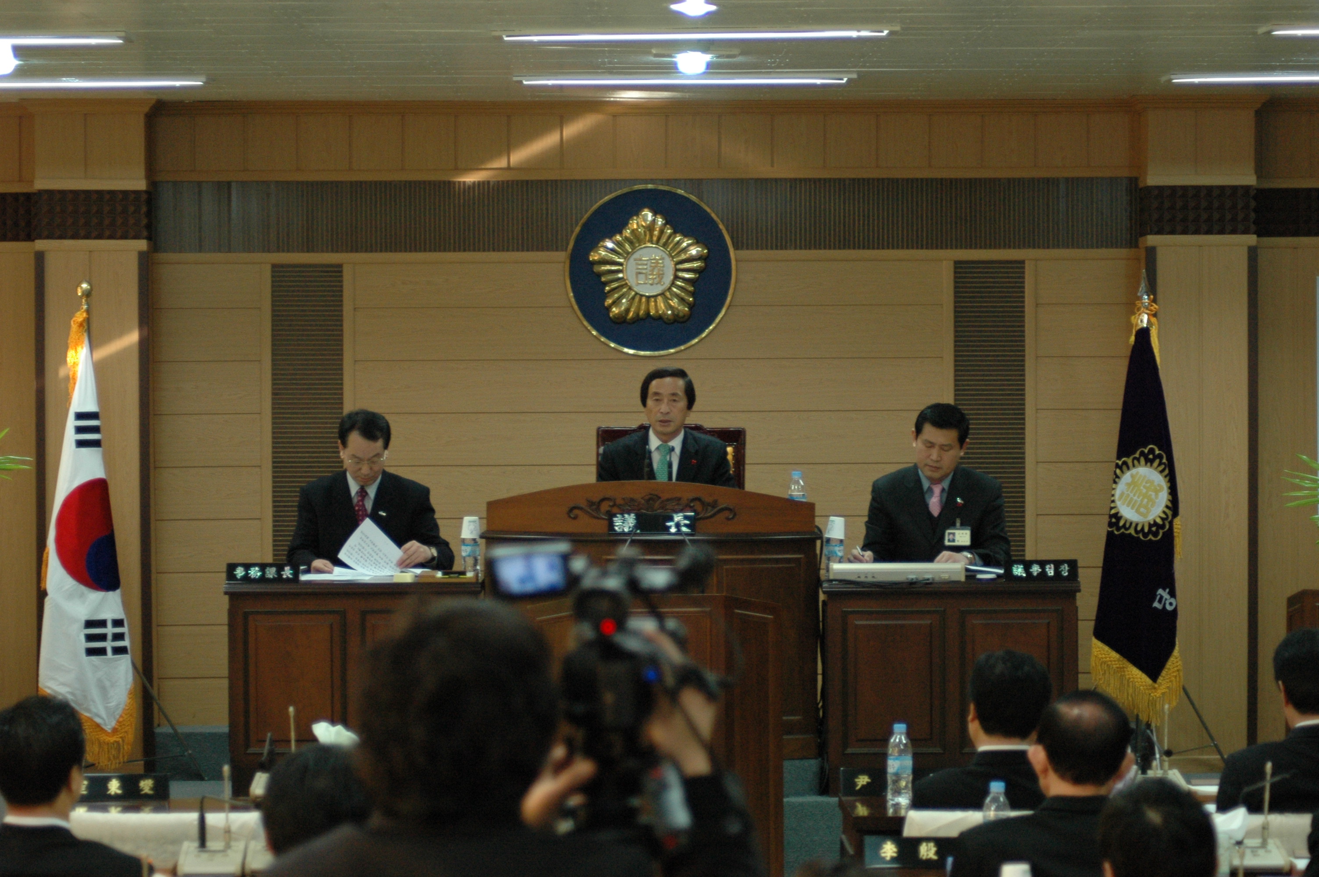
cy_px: 438
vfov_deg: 11.4
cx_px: 660
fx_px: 4393
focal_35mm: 120
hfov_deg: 17.1
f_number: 4.2
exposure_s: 1/60
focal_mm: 80
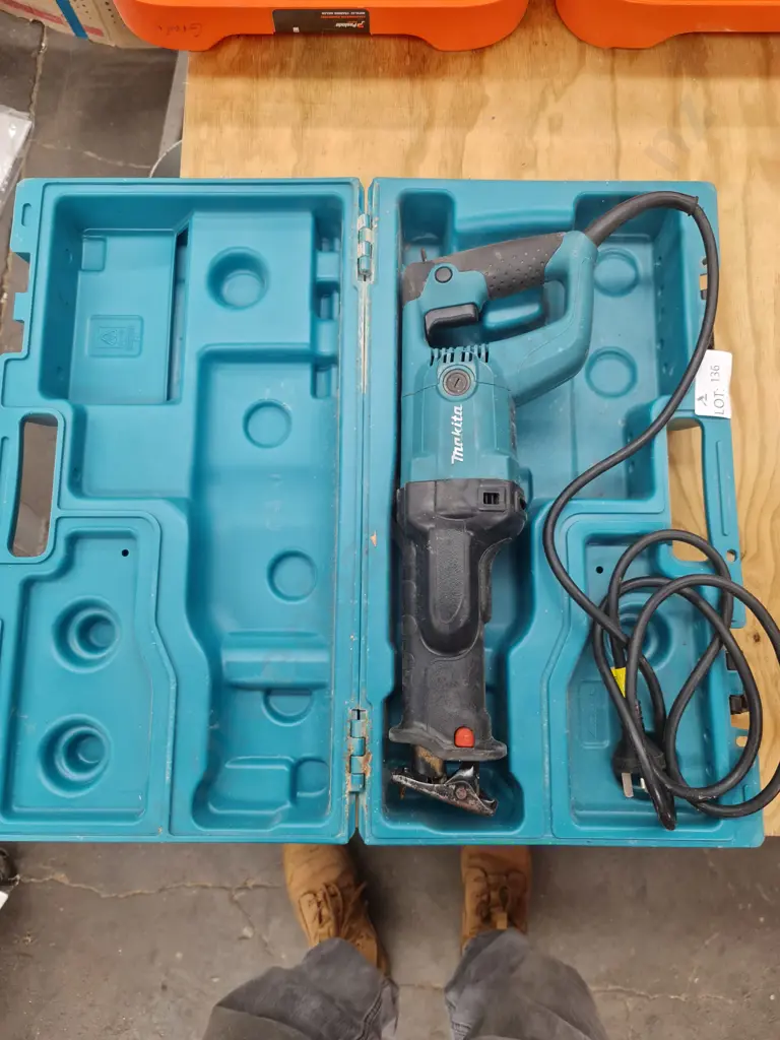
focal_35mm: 25
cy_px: 520
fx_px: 751
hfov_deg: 54.9
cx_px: 390
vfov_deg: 69.4
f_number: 1.8
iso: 160
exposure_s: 1/100
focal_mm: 7
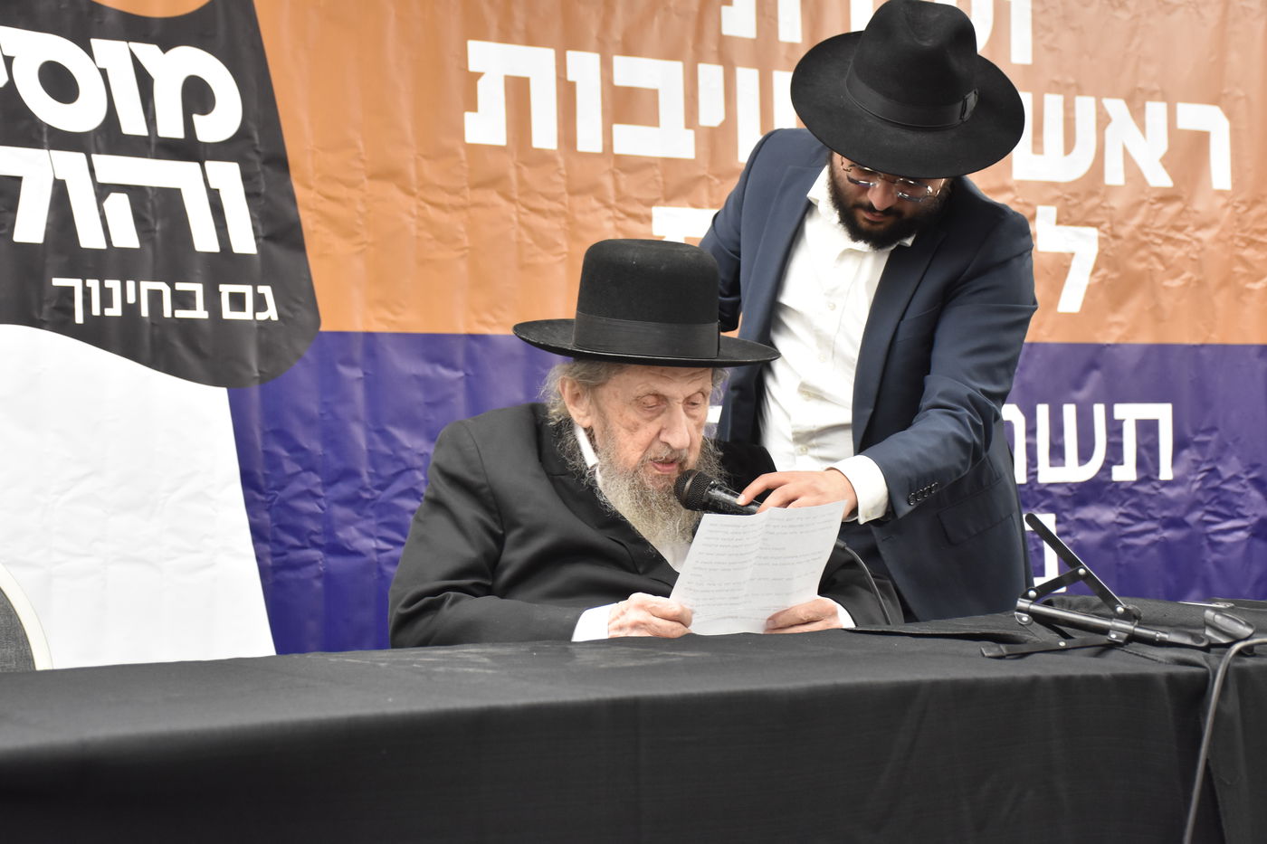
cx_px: 634
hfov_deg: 31.9
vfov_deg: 21.6
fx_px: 2217
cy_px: 422
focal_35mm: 63
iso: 1250
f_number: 5.6
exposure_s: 1/80
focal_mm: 42
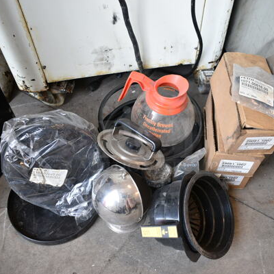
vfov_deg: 47.2
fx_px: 313
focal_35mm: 35
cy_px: 138
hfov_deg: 47.2
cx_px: 148
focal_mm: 18
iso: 280
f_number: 3.5
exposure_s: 1/30
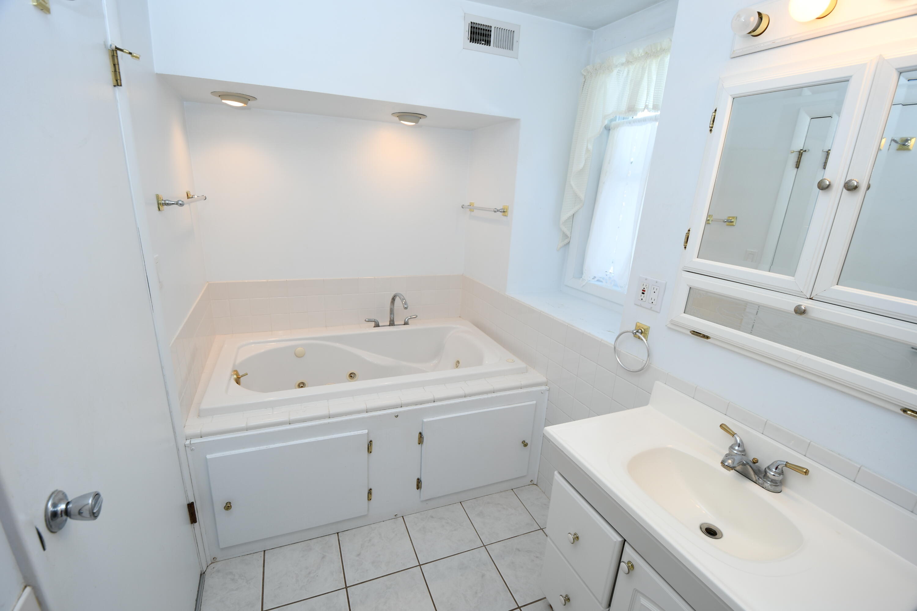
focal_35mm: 15
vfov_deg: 77.3
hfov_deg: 100.4
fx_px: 382
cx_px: 458
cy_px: 306
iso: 100
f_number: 4.5
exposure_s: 1/50
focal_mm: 10
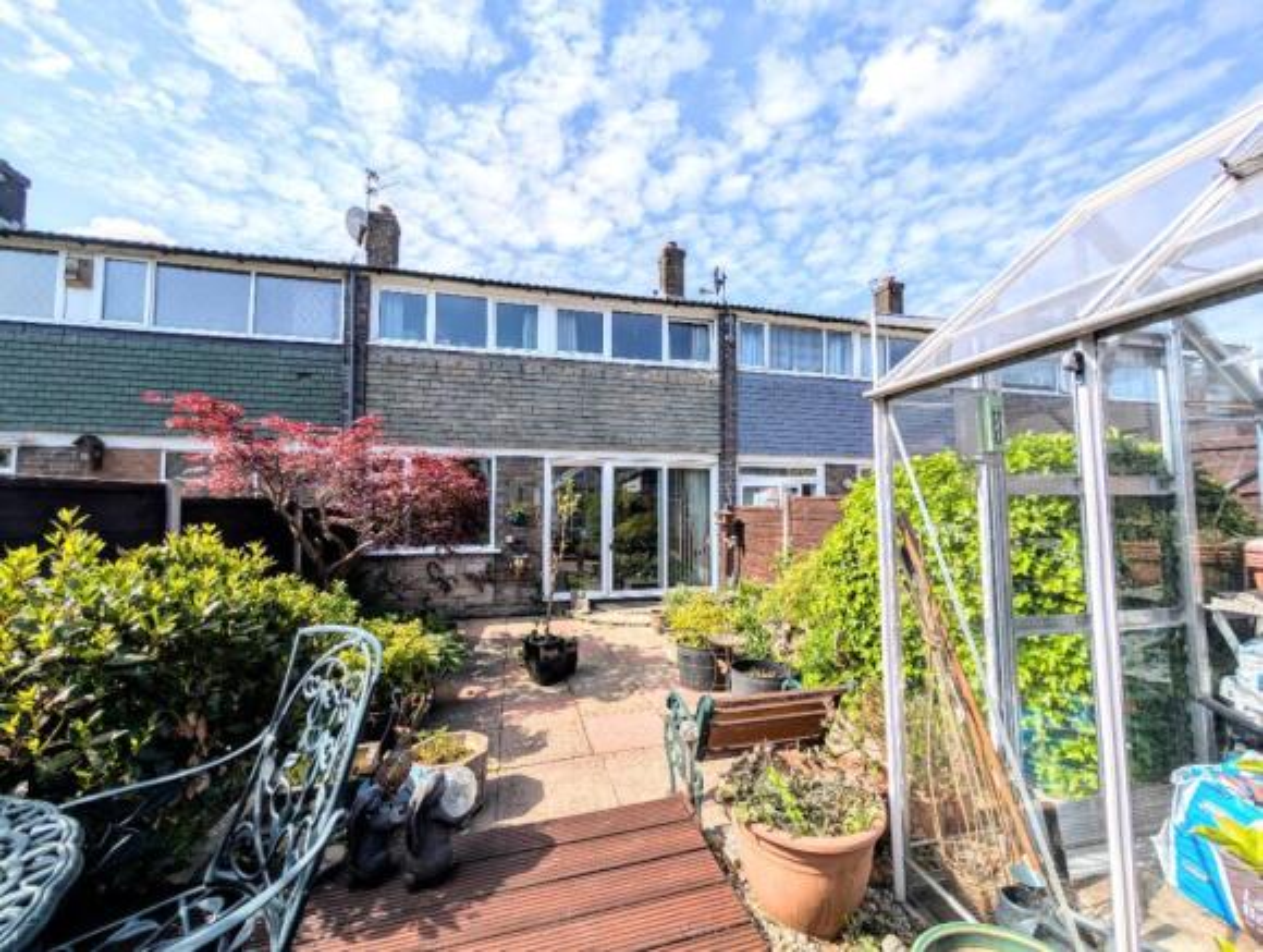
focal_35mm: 12
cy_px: 476
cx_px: 632
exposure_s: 1/2513
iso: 49
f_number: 1.7
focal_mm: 2.02
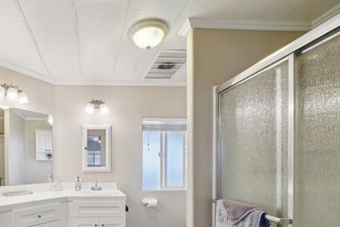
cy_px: 174
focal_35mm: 20
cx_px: 101
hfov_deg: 79.8
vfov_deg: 58.4
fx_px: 189
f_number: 9
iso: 400
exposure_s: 1/20
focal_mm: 13
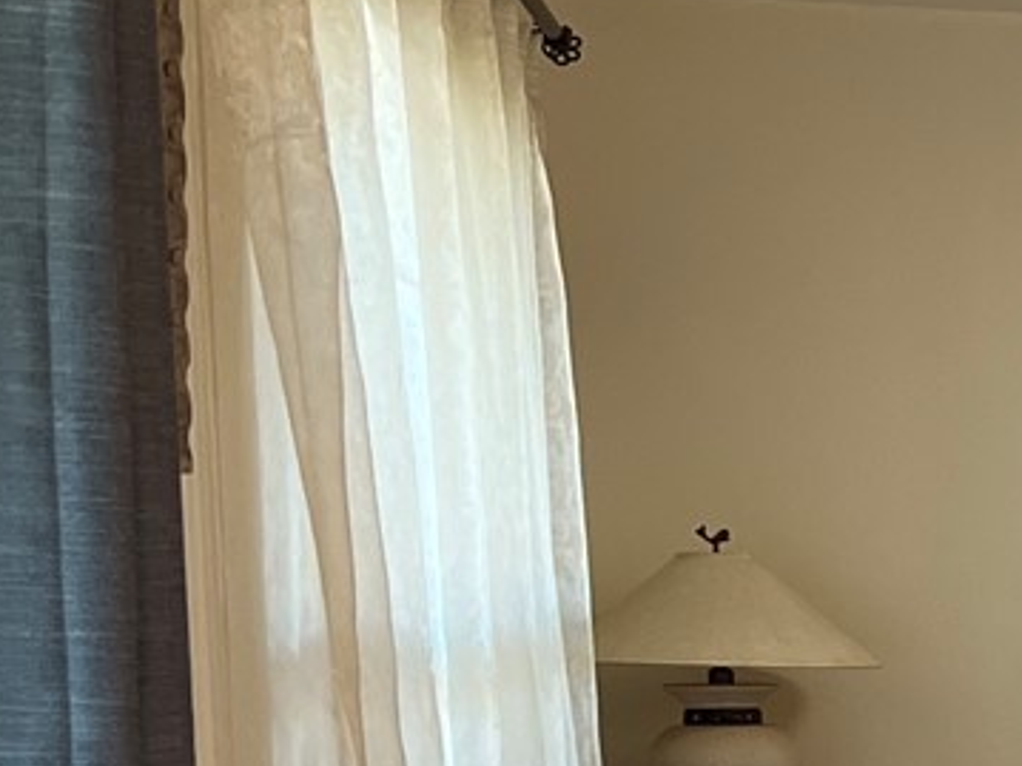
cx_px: 1825
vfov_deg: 12.4
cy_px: 988
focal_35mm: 116
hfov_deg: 14.9
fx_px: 3424
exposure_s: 1/120
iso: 125
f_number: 1.5
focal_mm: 5.7
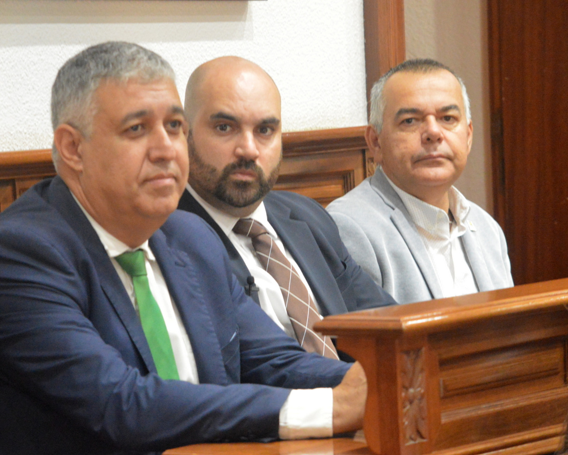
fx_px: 3002
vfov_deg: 8.7
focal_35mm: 179
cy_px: 227
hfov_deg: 10.8
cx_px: 252
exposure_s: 1/100
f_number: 7.1
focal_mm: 105
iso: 6400
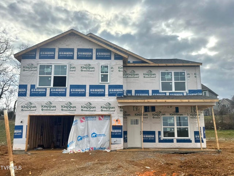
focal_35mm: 24
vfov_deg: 56.8
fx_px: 162
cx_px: 117
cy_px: 88
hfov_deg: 71.6
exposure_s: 1/5000
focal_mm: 6.76
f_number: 1.78
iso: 80
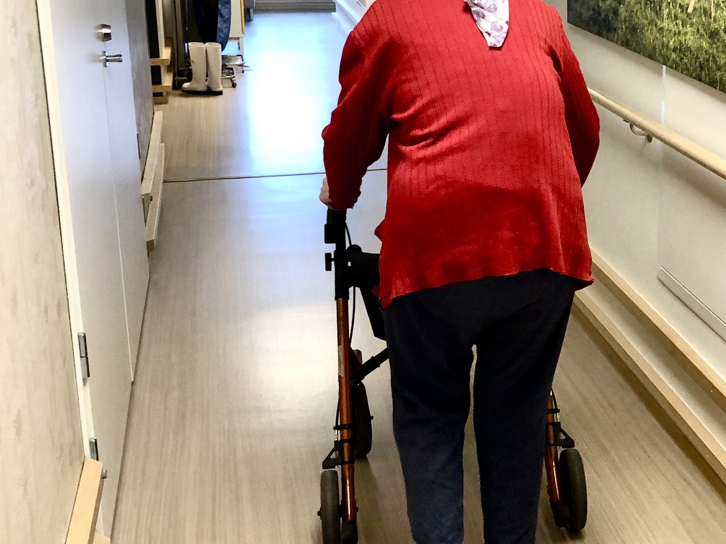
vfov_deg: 26.0
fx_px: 1174
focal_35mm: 56
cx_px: 586
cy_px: 202
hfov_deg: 33.3
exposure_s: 1/25
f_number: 1.8
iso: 40
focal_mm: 3.99
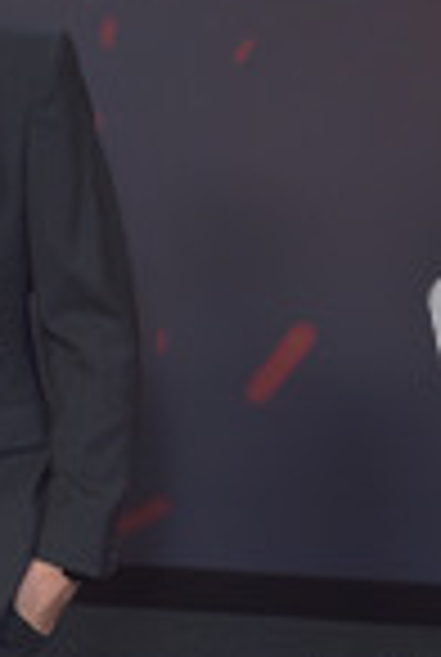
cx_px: -106
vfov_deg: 21.5
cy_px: 544
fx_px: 1701
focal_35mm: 93
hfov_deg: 14.3
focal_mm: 34
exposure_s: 1/250
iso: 640
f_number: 6.3
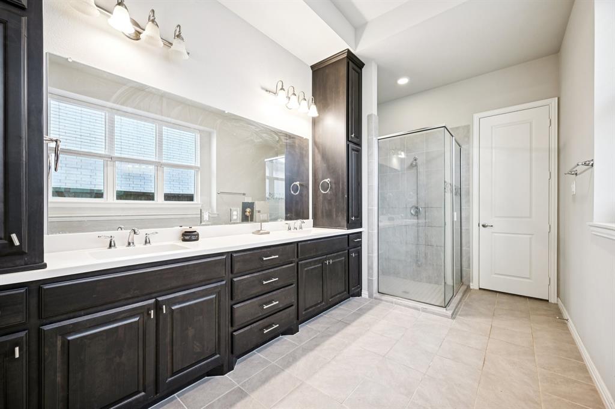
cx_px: 308
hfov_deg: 104.3
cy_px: 204
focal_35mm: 14
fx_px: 239
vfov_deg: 81.1
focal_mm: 14
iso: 250
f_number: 9
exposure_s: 1/8
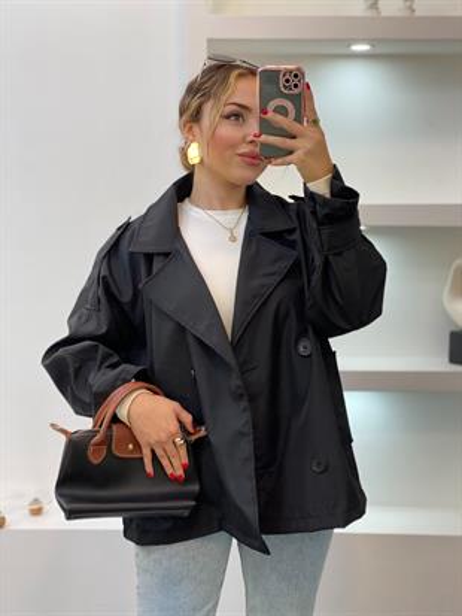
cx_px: 231
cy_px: 308
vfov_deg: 36.8
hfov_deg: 28.0
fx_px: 925
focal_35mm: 52
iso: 100
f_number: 2
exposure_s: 1/100
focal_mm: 6
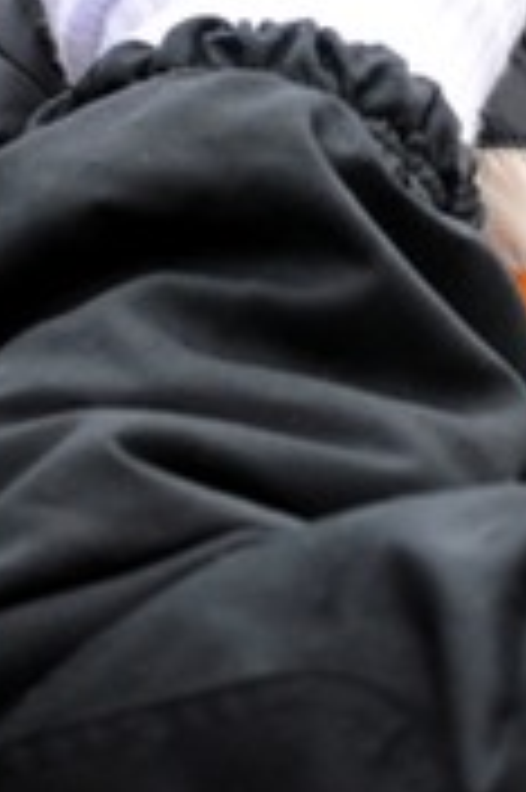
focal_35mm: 594
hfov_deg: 2.3
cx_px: 611
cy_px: -176
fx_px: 13043
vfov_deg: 3.5
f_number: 5.6
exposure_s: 1/160
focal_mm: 116
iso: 640
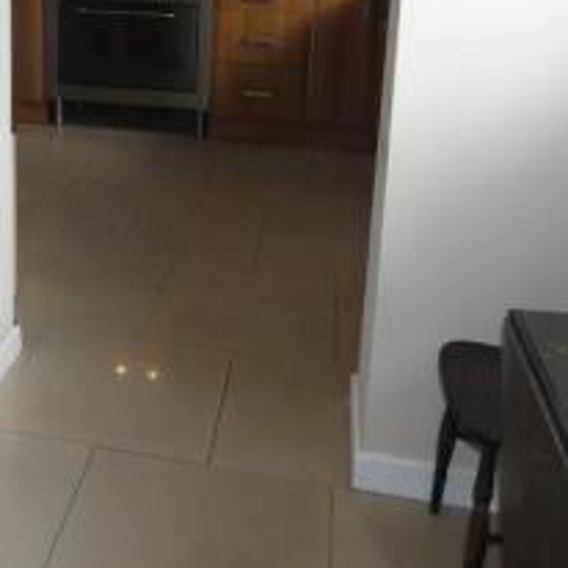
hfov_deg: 32.6
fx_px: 928
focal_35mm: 50
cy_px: 103
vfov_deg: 32.9
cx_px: 73
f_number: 2.8
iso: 160
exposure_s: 1/60
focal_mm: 3.6
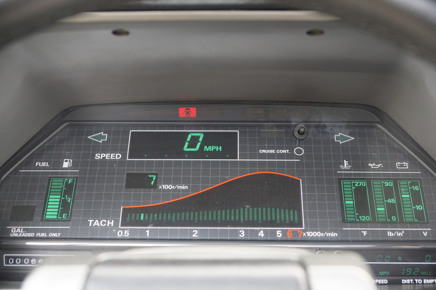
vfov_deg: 25.7
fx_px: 636
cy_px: 145
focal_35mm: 52
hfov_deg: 37.9
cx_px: 218
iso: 800
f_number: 4
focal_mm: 35
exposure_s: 1/200
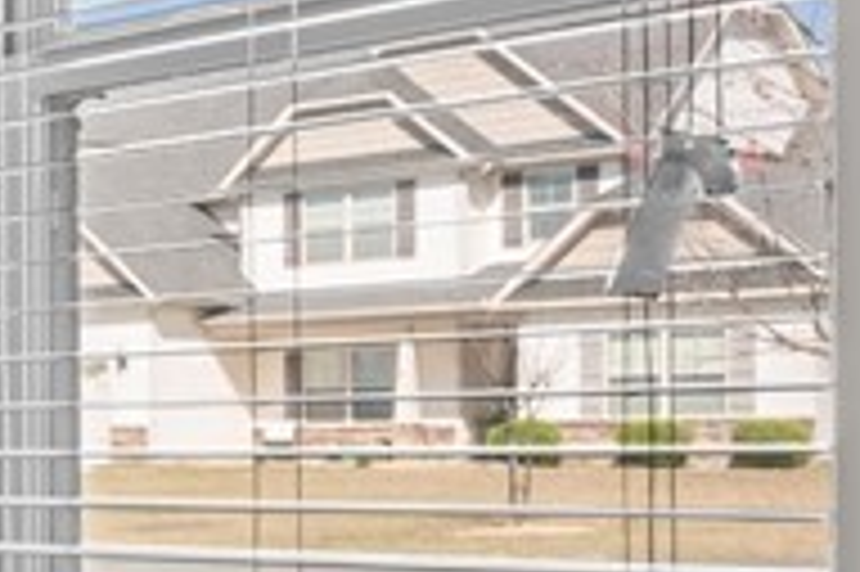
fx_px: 2172
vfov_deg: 14.9
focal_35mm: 91
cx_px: -1105
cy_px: 453
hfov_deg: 15.2
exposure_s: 1/1.67
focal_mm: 16
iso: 250
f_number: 8
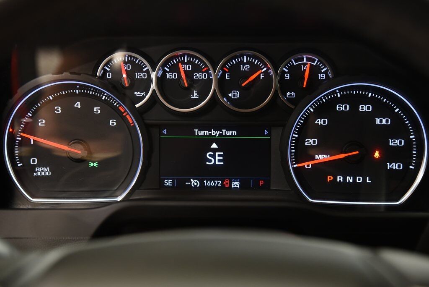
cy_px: 144
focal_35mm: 58
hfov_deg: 34.5
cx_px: 214
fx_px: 692
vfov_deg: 23.4
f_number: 4
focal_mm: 58
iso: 1600
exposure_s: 1/20
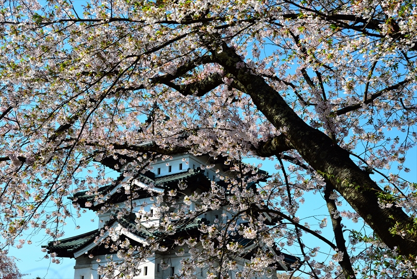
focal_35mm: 46
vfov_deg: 29.3
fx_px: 533
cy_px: 140
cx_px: 208
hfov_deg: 42.7
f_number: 10
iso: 400
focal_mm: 46
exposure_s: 1/400
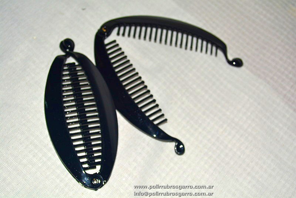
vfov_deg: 22.7
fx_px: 494
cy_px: 99
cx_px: 148
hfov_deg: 33.4
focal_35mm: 60
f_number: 5.3
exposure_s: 1/200
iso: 640
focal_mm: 40
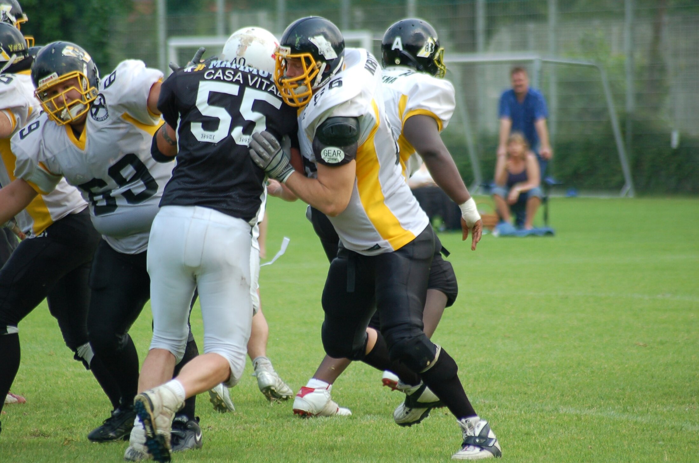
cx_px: 350
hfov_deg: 6.3
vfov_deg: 4.1
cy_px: 232
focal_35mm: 330
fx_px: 6395
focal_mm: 220
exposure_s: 1/640
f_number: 5.3
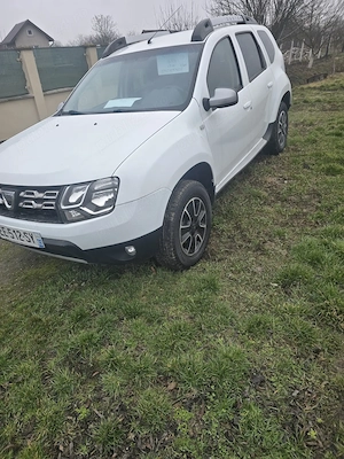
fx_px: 305
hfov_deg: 58.9
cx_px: 172
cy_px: 230
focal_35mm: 23
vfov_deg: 73.9
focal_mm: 6.3
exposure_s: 1/180
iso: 20
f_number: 1.7
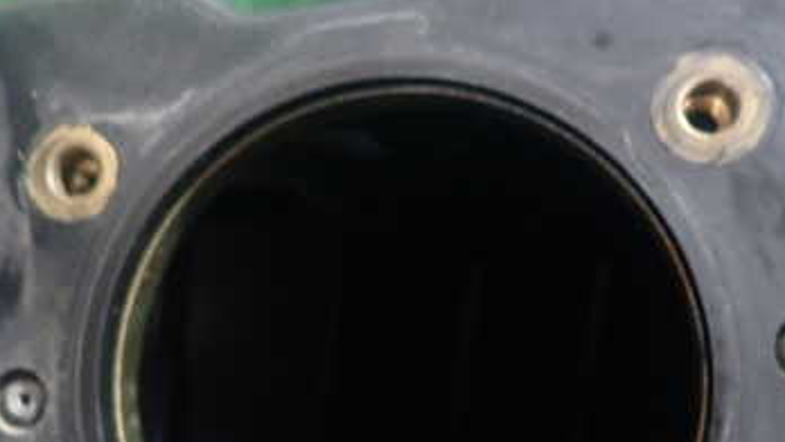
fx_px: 979
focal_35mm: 47
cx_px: 370
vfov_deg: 25.2
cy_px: 325
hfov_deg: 43.7
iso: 800
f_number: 2
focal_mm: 4.5
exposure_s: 1/8
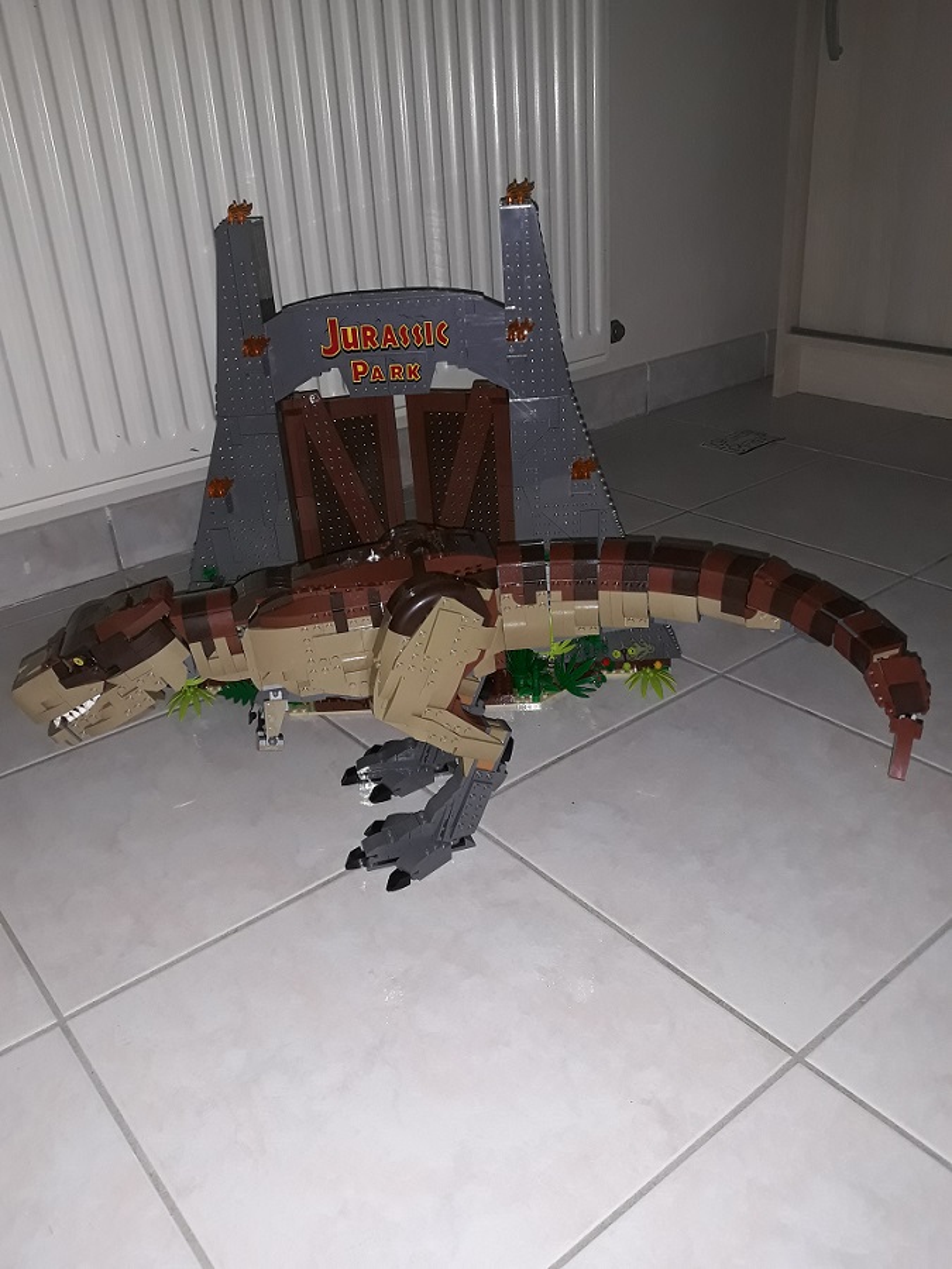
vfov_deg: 65.3
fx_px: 990
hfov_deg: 51.4
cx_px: 476
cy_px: 634
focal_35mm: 27
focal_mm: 3.71
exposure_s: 1/50
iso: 125
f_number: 1.7
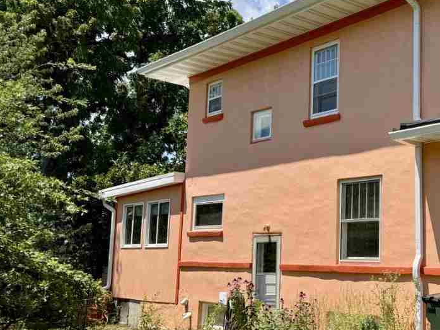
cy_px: 173
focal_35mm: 44
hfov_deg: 40.0
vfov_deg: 32.9
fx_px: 559
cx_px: 390
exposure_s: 1/3425
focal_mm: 6.76
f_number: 1.78
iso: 80
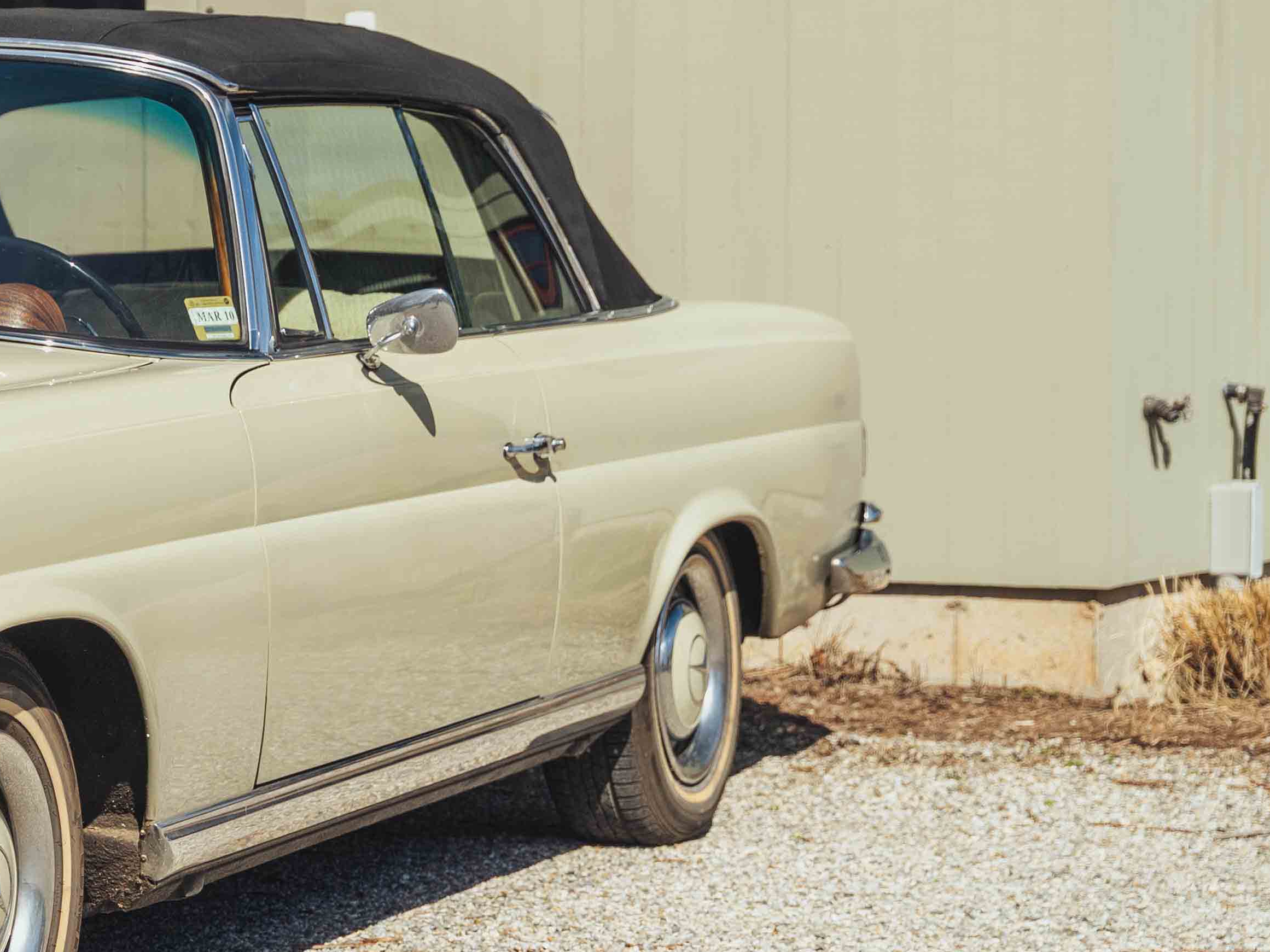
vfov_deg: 12.1
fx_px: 4502
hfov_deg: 15.4
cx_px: -305
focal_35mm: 123
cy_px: 407
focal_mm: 50.3
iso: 200
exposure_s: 1/800
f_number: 4
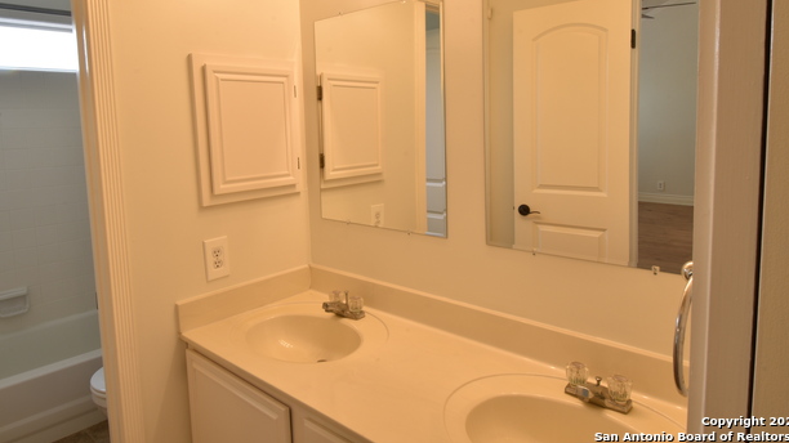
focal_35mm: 23
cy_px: 169
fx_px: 481
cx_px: 392
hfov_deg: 78.7
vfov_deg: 49.1
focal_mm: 14
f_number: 22
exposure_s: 1
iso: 100
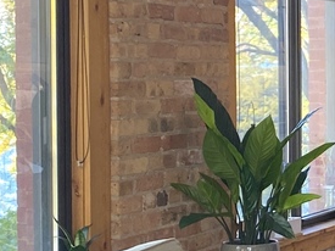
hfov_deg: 13.6
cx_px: 521
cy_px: 112
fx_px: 1316
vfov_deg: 10.9
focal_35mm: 136
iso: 64
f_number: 1.8
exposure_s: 1/60
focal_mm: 4.25
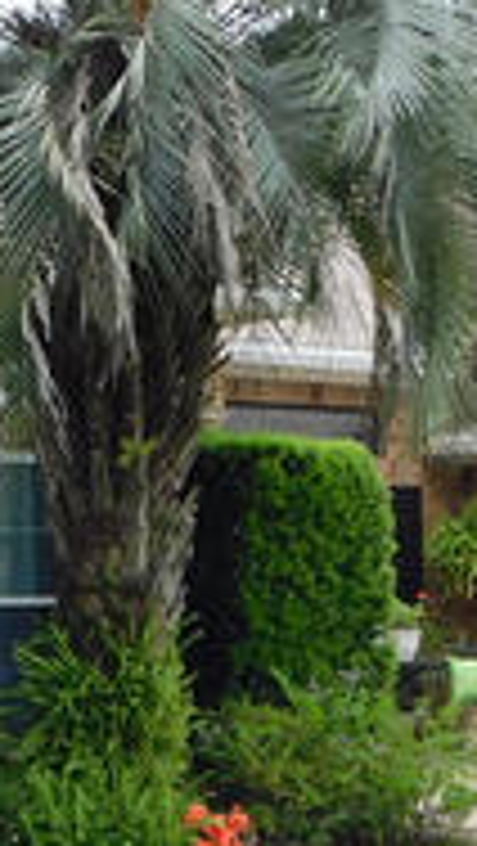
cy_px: 562
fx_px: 2491
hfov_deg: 10.8
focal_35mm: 111
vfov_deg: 19.2
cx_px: -18
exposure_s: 1/500
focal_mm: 5.3
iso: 125
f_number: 3.2
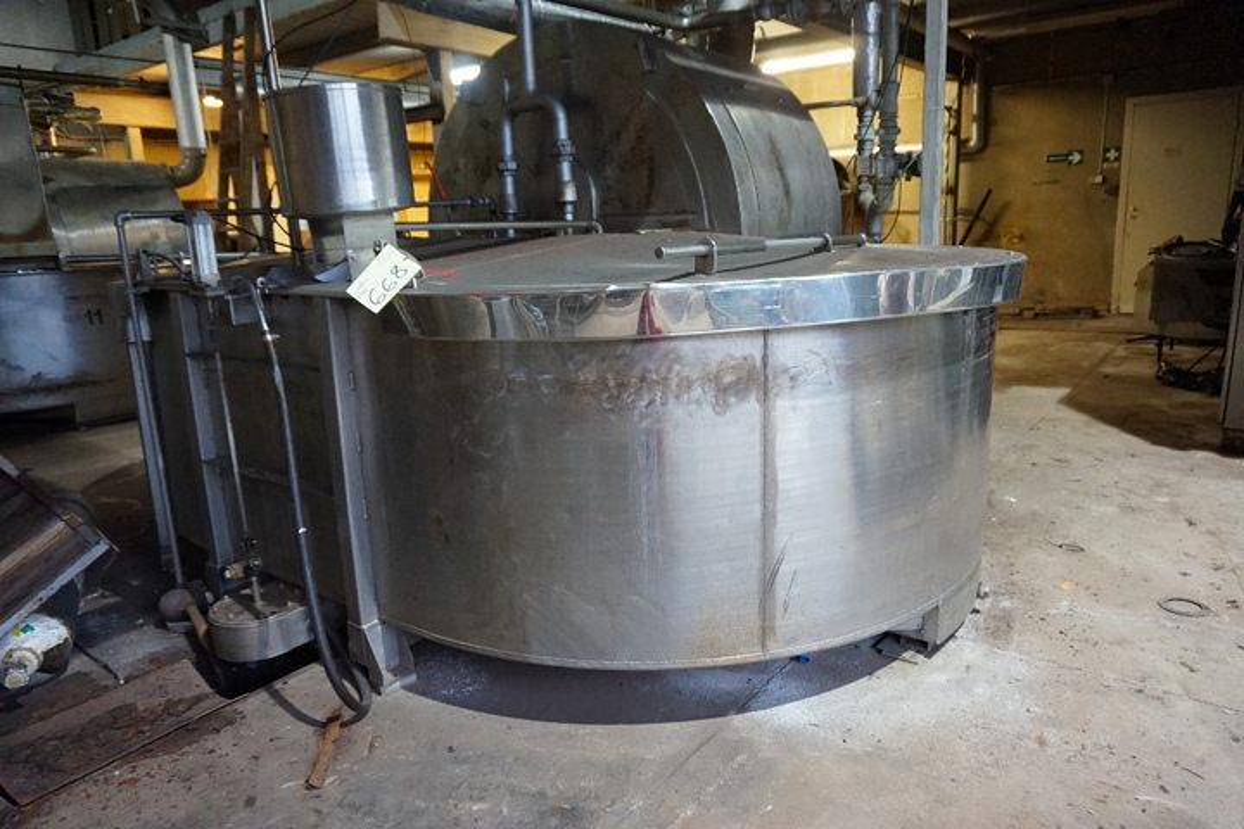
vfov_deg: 53.1
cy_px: 414
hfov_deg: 73.7
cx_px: 622
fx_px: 829
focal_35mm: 24
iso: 3200
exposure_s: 1/30
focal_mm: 16
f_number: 3.5
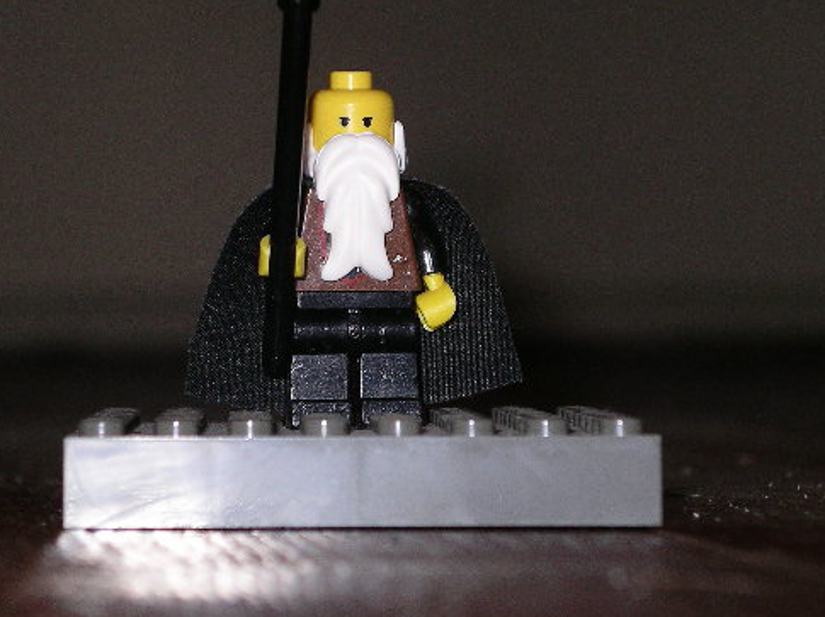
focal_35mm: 177
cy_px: 294
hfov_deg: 11.2
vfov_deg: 8.4
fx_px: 4215
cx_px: 342
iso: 200
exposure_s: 1/80
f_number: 4.2
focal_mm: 27.8
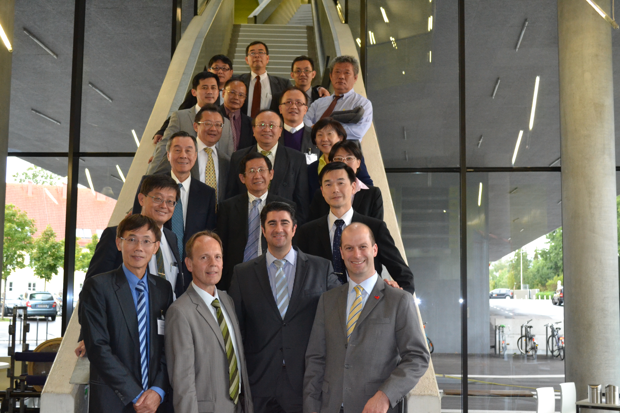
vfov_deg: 28.1
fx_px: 827
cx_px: 310
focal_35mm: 48
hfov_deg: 41.1
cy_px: 206
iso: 1800
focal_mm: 32
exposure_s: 1/60
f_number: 4.8
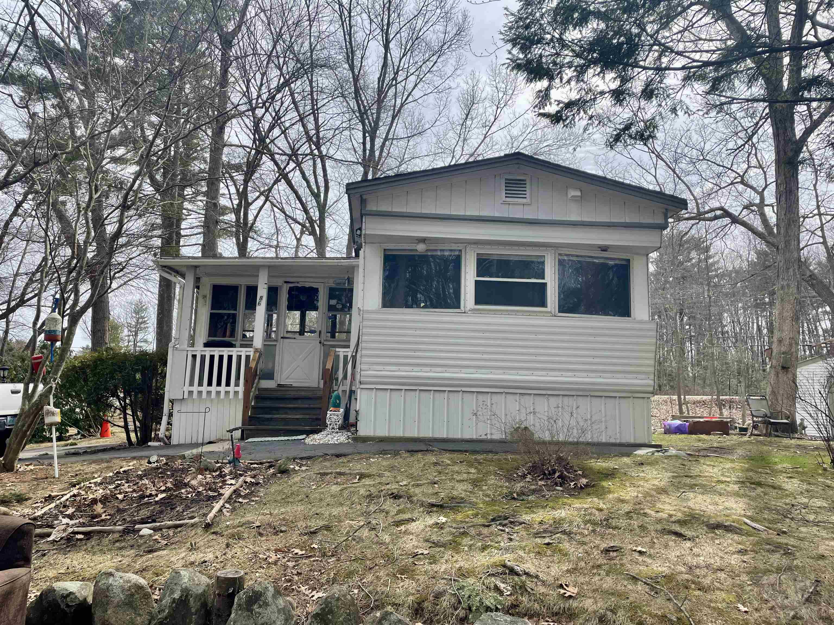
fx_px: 626
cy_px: 312
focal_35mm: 26
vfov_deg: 53.1
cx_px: 417
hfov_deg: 67.3
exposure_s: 1/2817
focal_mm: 4.2
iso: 32
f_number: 1.6
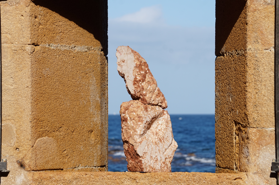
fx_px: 1348
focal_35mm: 174
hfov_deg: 11.8
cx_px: 140
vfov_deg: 7.9
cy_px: 92
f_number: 9
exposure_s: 1/320
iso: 100
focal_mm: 116
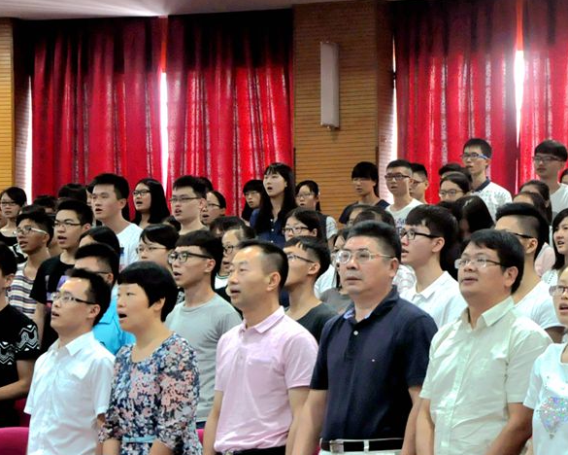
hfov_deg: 14.2
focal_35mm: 135
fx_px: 2269
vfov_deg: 11.4
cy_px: 272
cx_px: 386
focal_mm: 66
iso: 1600
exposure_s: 1/25
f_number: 5.3
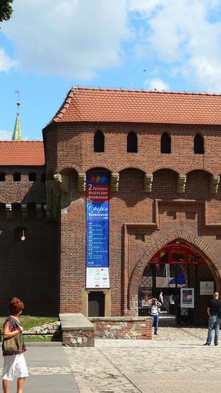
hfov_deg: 17.3
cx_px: 189
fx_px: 718
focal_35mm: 69
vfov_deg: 30.6
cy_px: 195
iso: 100
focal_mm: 9.9
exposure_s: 1/200
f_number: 4.5
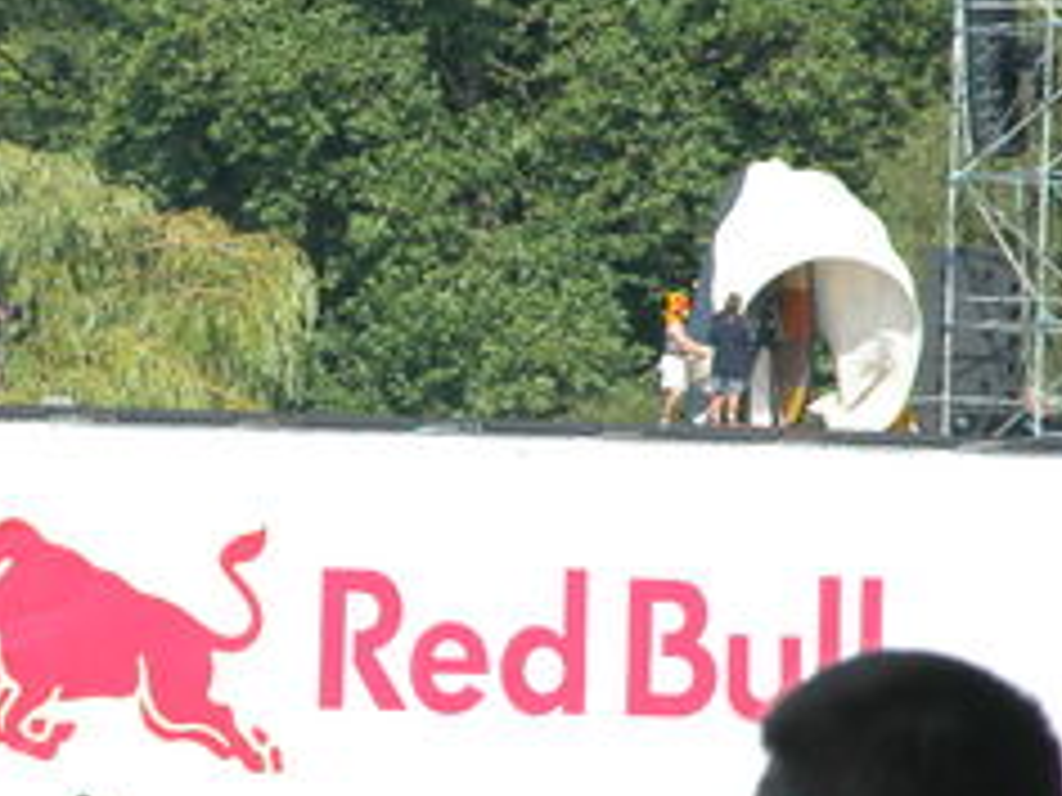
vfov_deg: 3.1
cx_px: 171
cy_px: 378
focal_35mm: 474
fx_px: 14542
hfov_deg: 4.2
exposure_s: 1/217
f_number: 5.3
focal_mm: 71.2
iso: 100
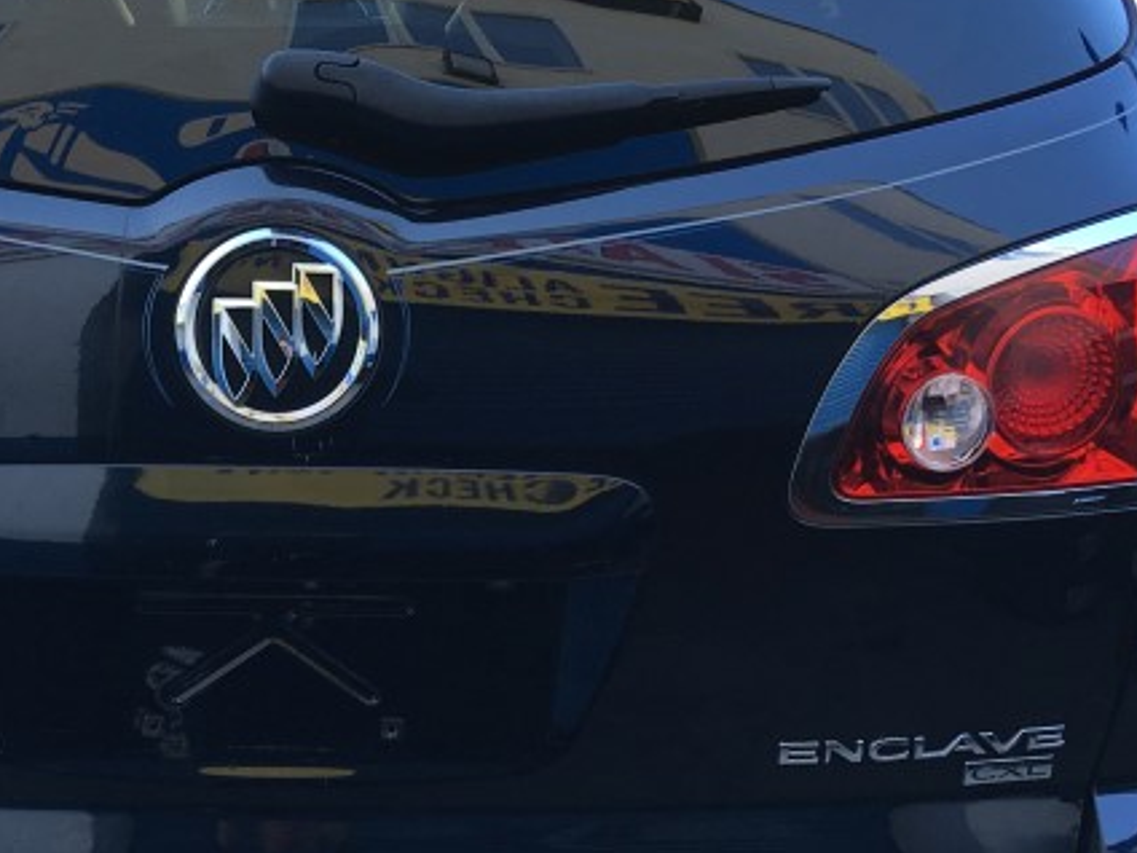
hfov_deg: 27.4
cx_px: 292
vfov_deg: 21.0
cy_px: 475
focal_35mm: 70
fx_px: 2299
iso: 25
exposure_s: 1/120
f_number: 2.2
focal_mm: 4.15
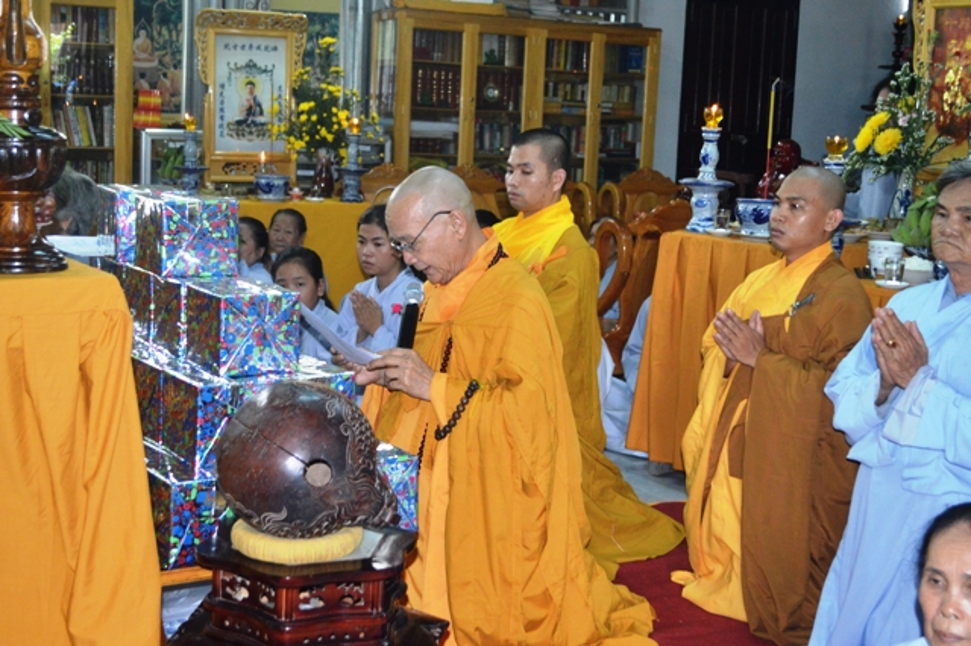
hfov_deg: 38.9
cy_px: 323
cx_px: 486
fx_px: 1375
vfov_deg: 26.5
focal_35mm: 51
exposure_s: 1/60
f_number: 5
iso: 2000
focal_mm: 34
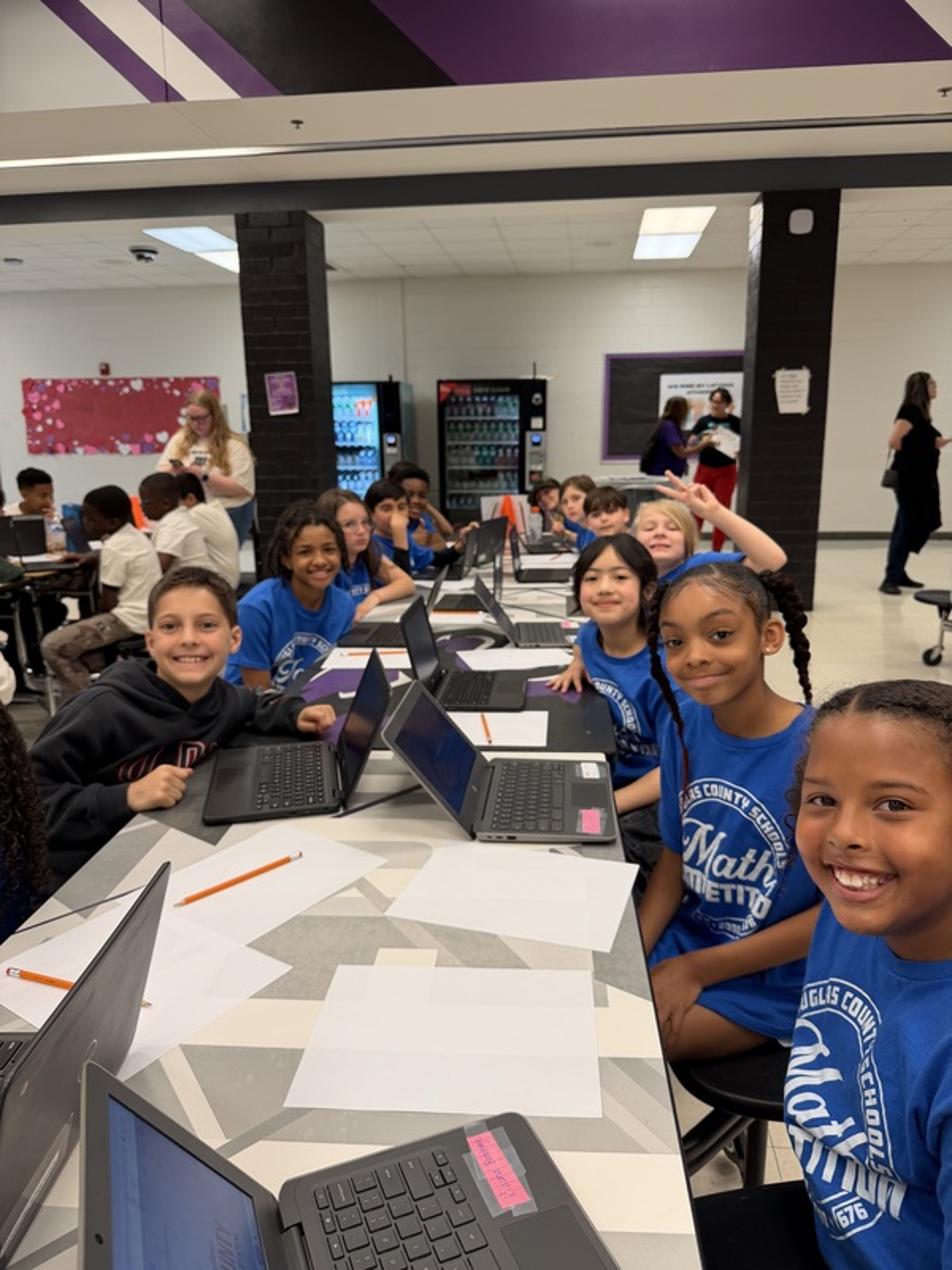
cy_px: 635
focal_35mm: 24
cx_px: 476
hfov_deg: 56.8
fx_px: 880
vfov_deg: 71.6
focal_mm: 6.76
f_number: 1.78
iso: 100
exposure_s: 1/69
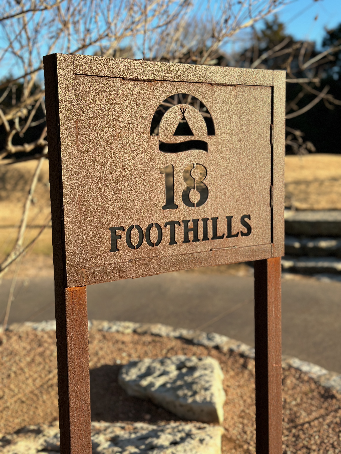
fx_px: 630
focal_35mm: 48
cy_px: 227
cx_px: 170
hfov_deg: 30.3
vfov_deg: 39.7
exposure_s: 1/2304
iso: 100
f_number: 1.78
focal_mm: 6.86
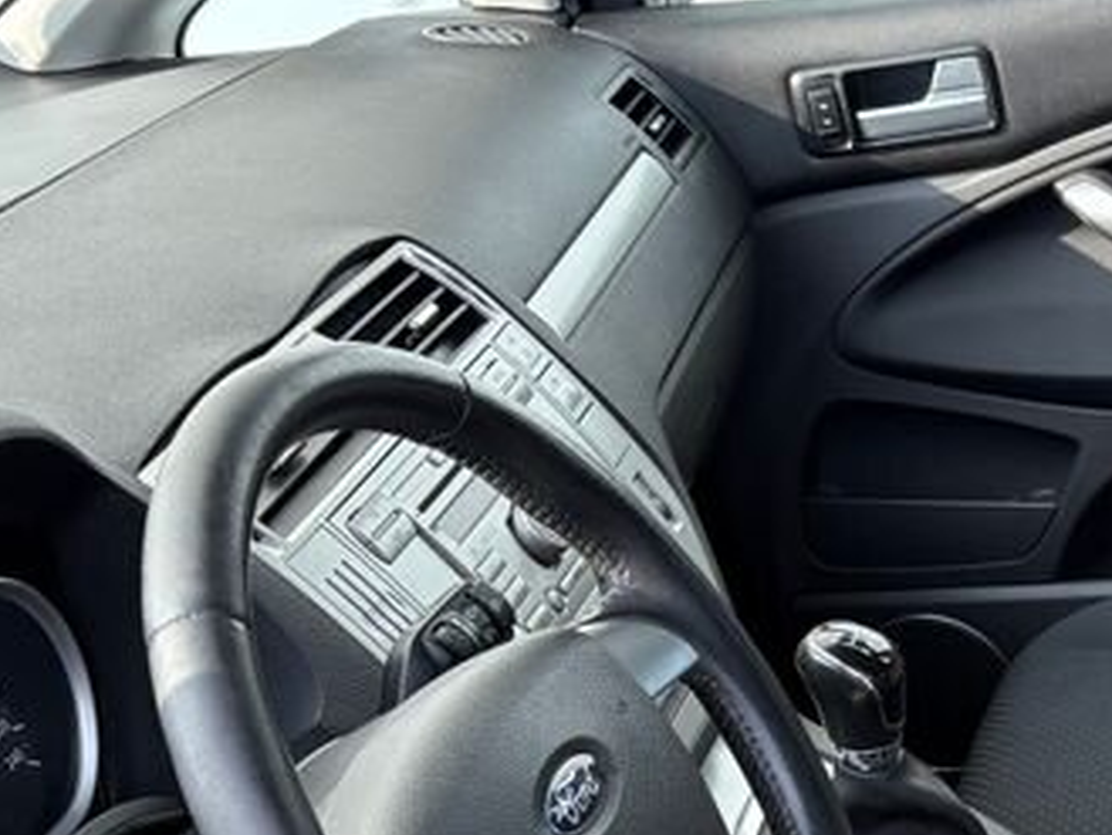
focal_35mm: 81
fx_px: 2603
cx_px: 1338
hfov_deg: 22.2
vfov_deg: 17.4
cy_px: 997
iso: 64
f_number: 1.6
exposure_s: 1/430
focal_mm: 5.96
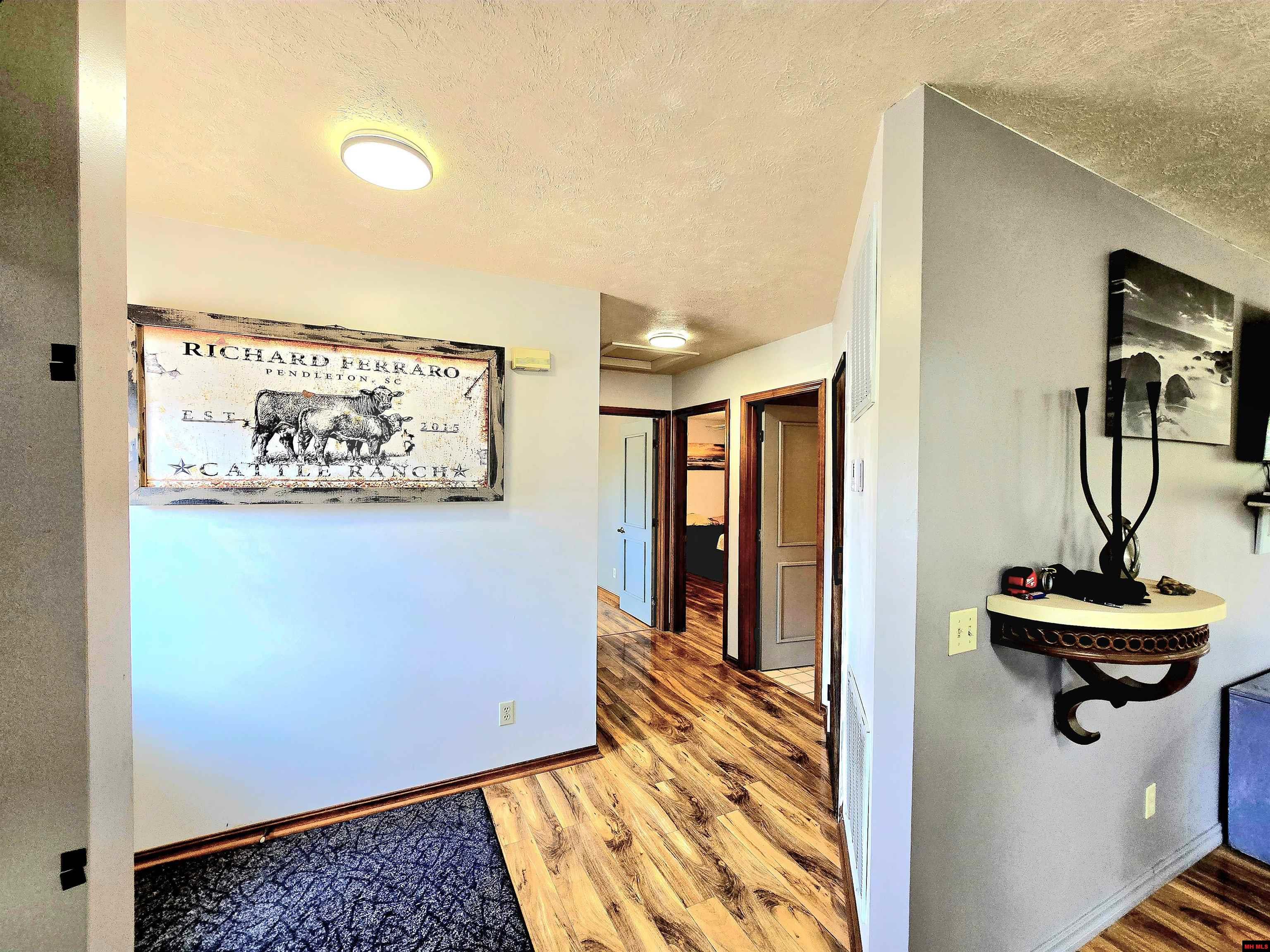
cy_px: 476
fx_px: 477
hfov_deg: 106.2
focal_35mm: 13
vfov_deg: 89.9
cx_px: 635
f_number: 2.2
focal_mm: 2.2
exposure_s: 1/60.2
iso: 100
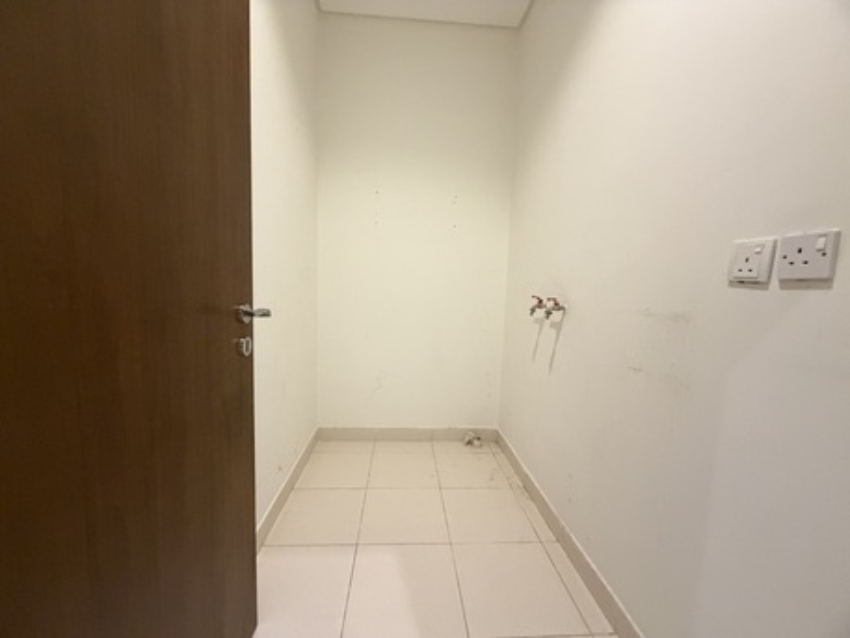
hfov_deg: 102.0
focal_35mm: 14
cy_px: 319
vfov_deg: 85.7
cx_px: 425
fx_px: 344
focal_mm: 2.22
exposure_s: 1/50
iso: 400
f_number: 2.2
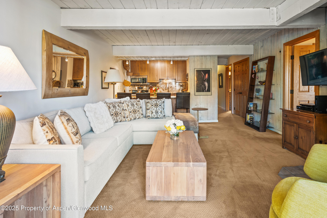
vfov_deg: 70.4
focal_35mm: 17
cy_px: 109
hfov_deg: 93.3
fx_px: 154
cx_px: 164
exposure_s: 1.6
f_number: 7.1
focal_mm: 17
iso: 400
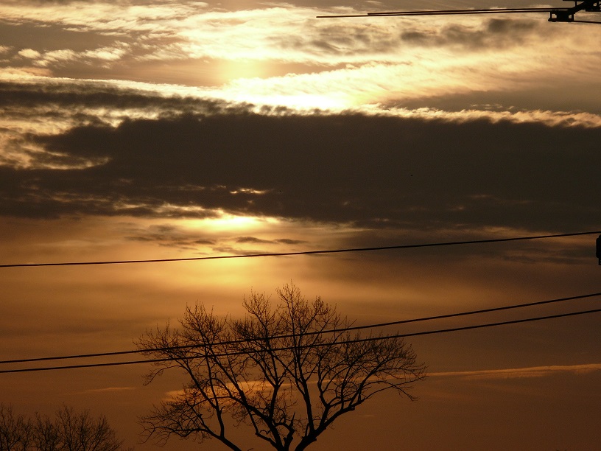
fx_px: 4983
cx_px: 300
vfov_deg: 5.2
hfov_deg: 6.9
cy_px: 226
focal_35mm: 287
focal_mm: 54.3
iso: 100
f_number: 10
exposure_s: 1/1000
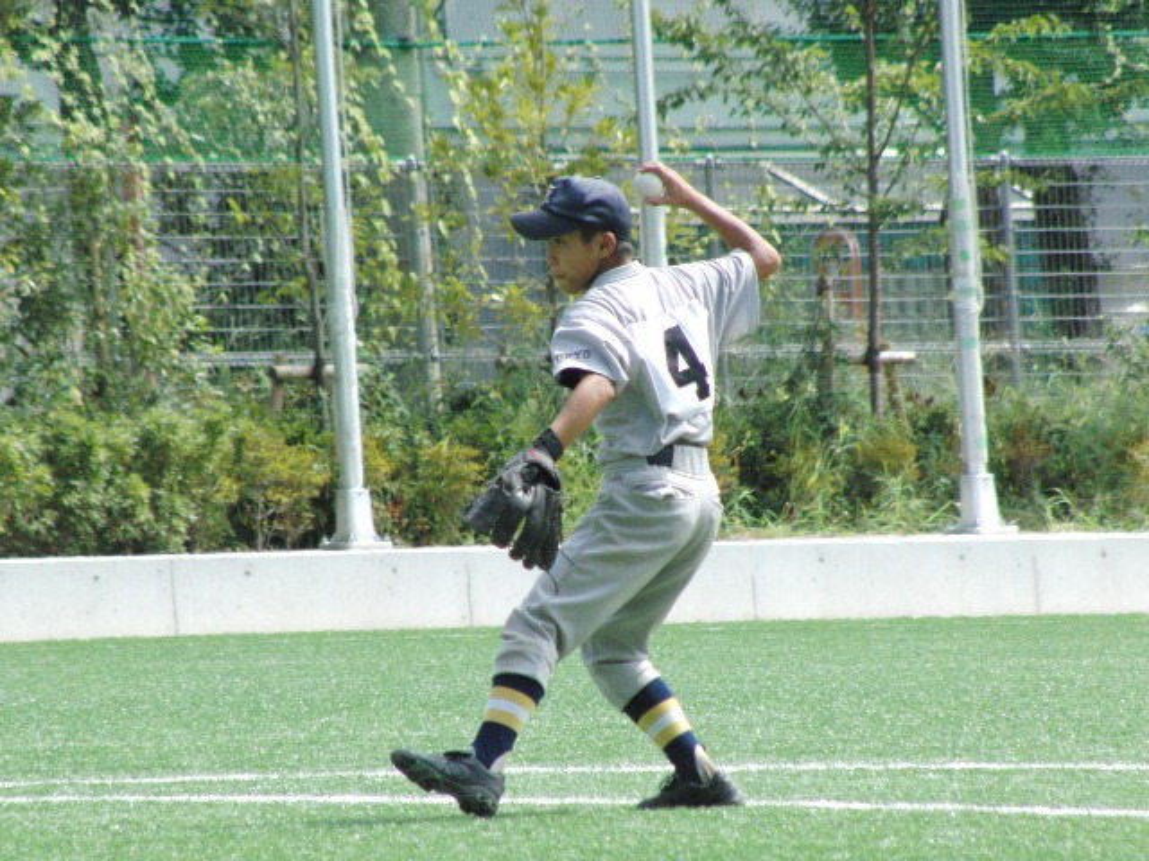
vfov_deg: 3.2
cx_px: 574
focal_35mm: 471
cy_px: 430
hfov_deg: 4.2
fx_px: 15634
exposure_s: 1/1000
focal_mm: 83.3
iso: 400
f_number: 4.4
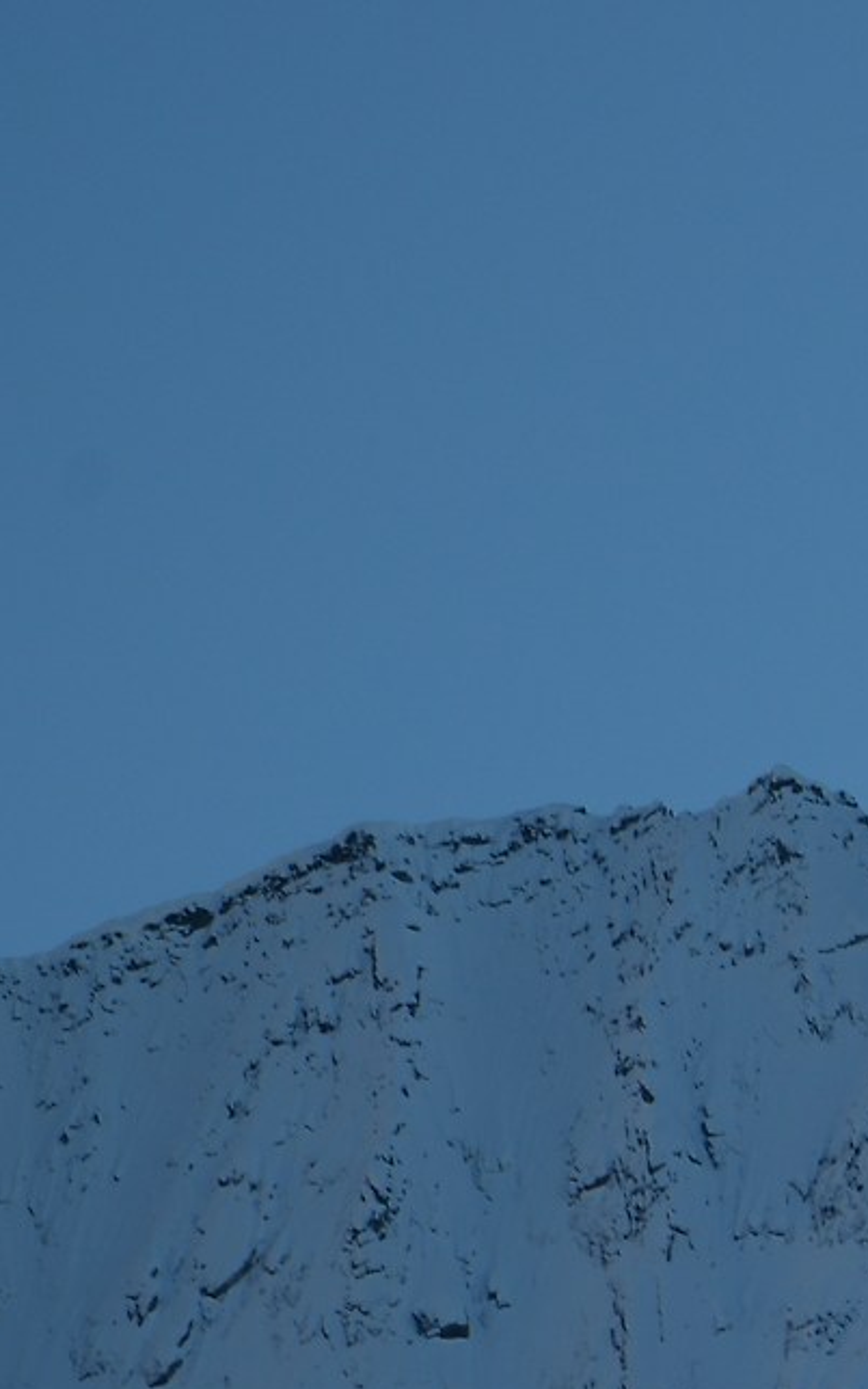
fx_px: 57594
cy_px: 1661
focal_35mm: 1522
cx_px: 1883
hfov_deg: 0.9
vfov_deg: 1.4
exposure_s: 1/400
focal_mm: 400
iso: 200
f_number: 5.6
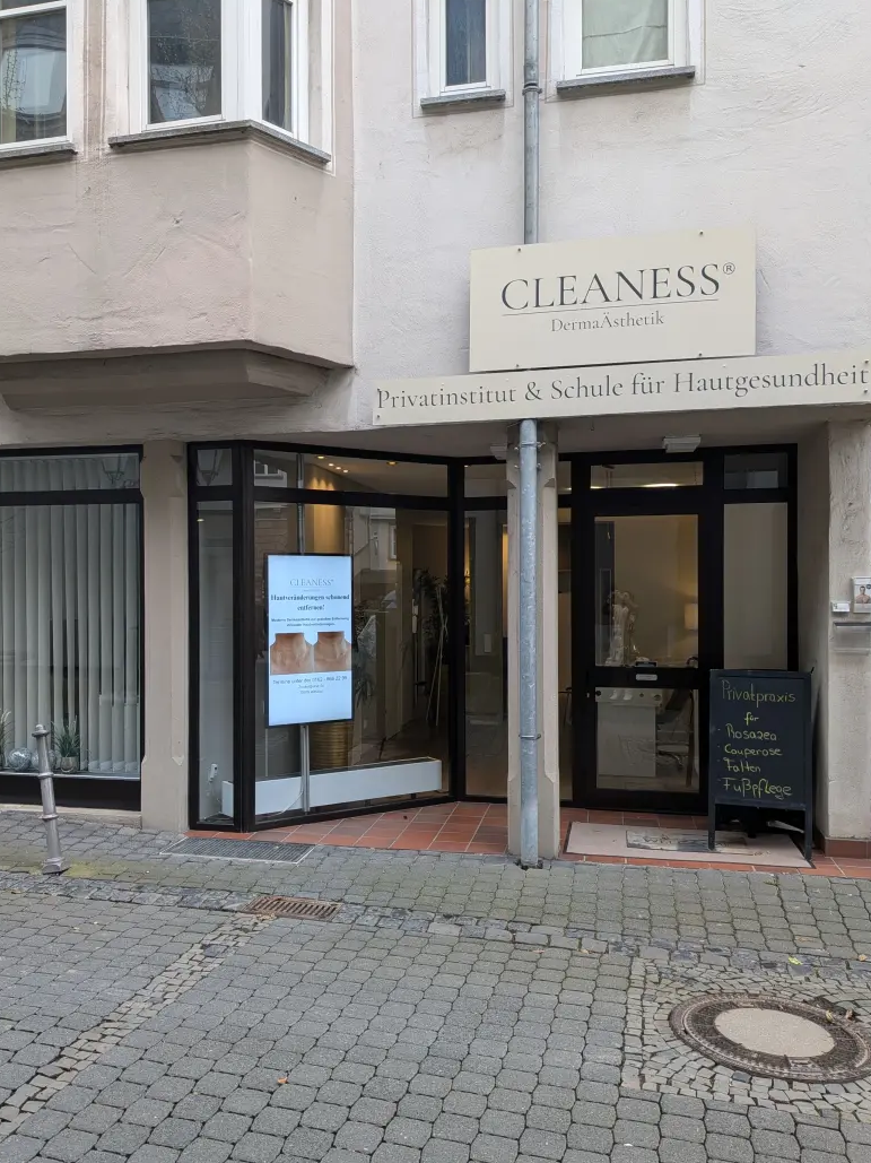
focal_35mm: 28
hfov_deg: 49.6
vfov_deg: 63.5
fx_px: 940
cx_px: 375
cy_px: 594
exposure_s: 1/129
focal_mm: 4.53
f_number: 1.7
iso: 28
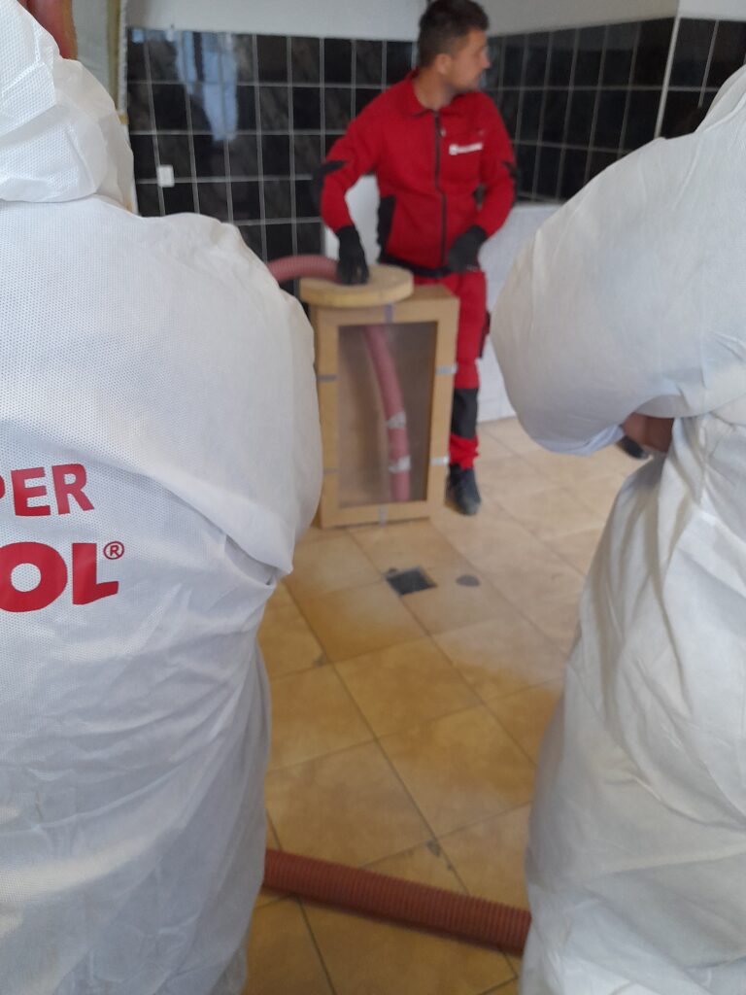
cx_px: 373
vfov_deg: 69.4
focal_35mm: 25
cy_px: 498
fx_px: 718
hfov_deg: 54.9
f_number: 2
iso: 250
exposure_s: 1/33
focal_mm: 4.6
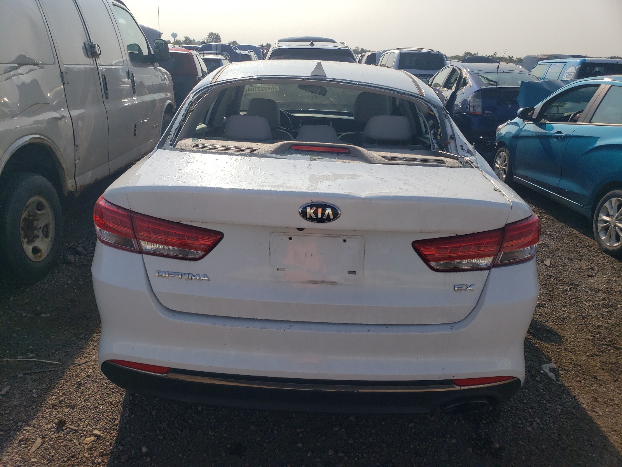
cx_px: 311
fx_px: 467
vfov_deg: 53.1
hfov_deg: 67.3
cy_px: 234
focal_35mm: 26
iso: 50
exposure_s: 1/10000
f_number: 1.5
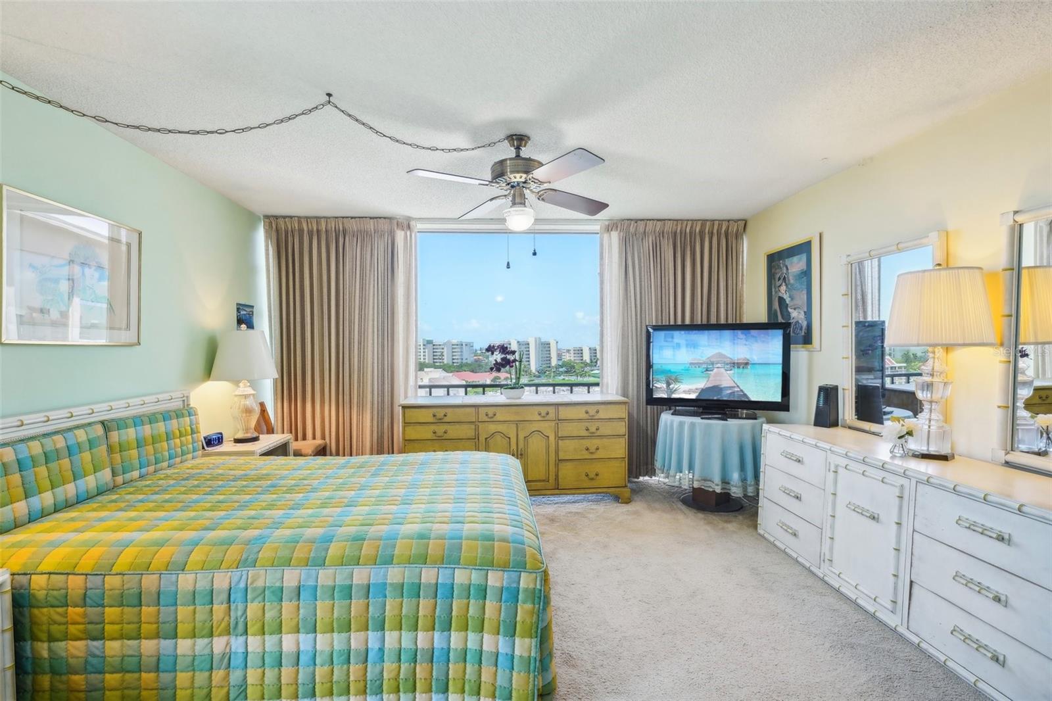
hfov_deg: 93.3
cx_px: 526
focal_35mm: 17
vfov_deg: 70.4
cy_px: 350
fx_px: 497
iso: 400
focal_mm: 17
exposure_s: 1/25
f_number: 8
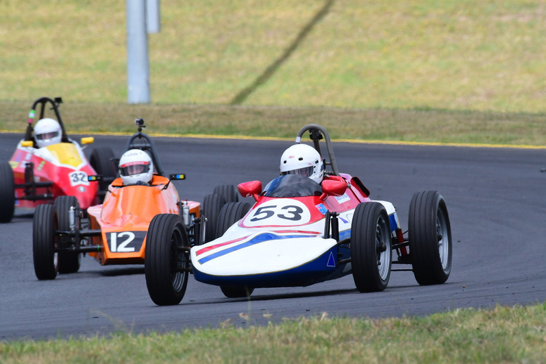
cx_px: 273
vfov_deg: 1.8
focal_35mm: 753
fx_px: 11417
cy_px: 182
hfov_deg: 2.7
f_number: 11
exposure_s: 1/640
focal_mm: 500
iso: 640
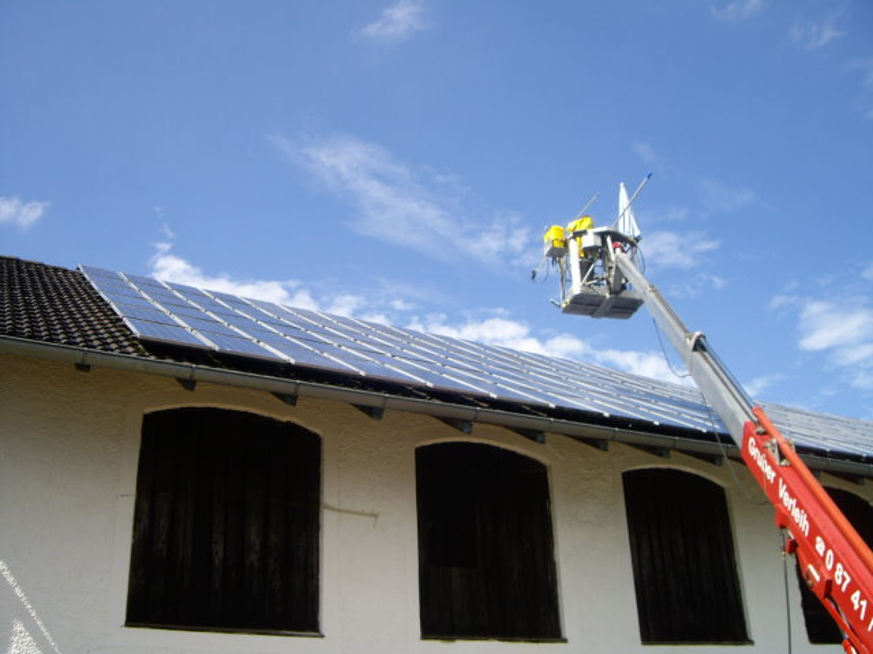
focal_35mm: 38
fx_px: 958
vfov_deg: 37.7
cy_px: 327
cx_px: 436
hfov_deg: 49.0
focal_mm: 6.2
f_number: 4.3
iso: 50
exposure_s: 1/250
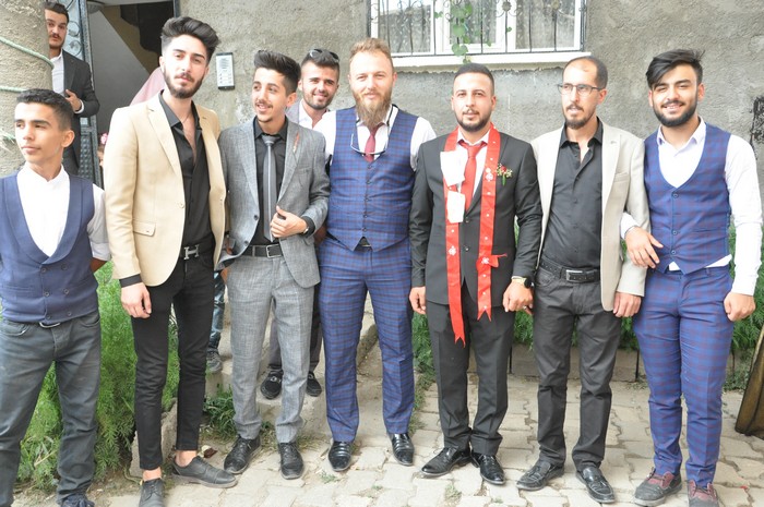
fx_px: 700
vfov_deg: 39.9
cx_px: 382
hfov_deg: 57.3
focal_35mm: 33
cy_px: 254
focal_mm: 22
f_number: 7.1
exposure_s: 1/200
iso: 1250
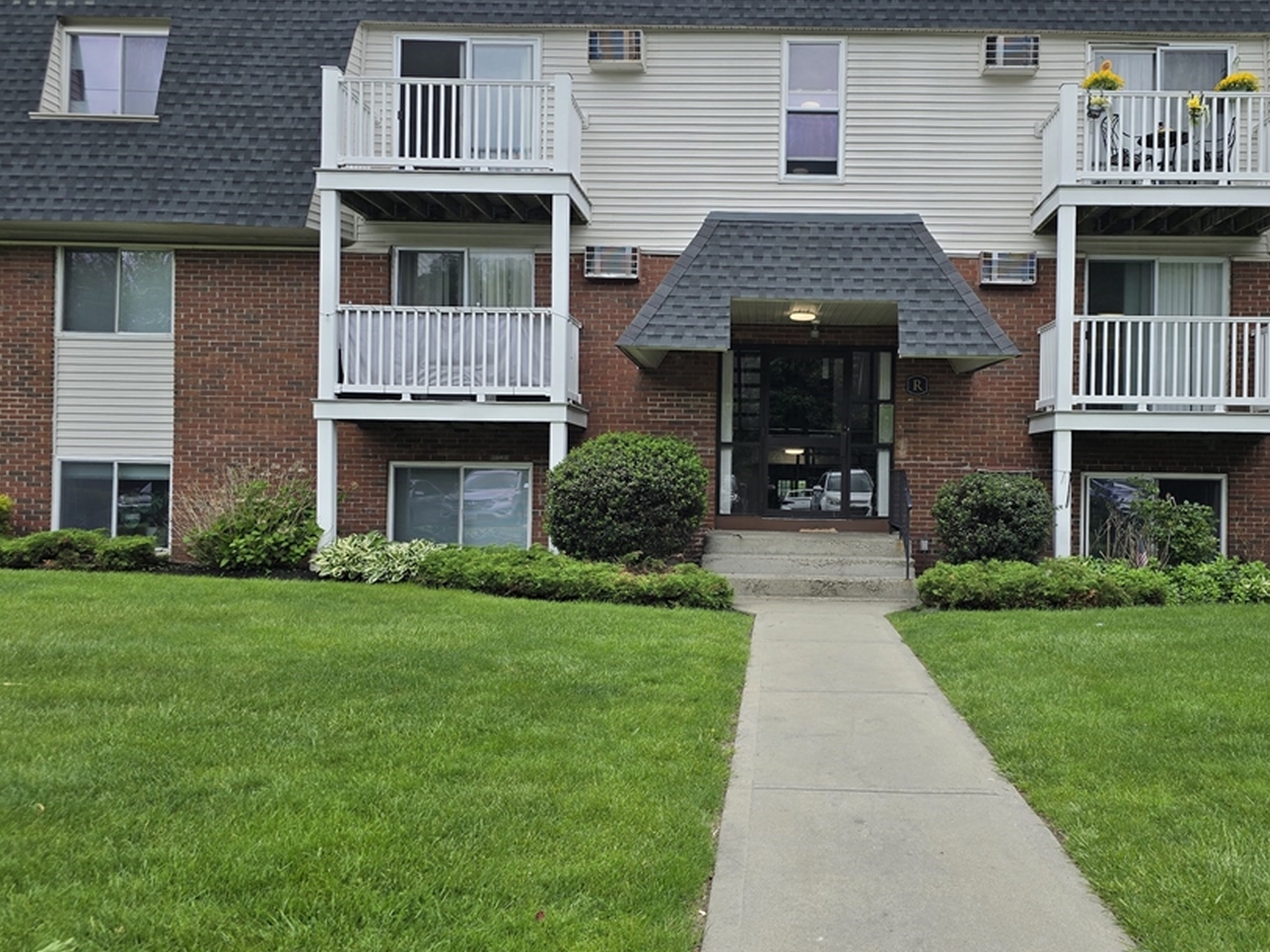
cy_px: 460
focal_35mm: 29
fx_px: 1064
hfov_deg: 61.1
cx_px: 762
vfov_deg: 48.2
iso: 12
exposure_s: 1/399
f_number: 1.7
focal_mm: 6.3
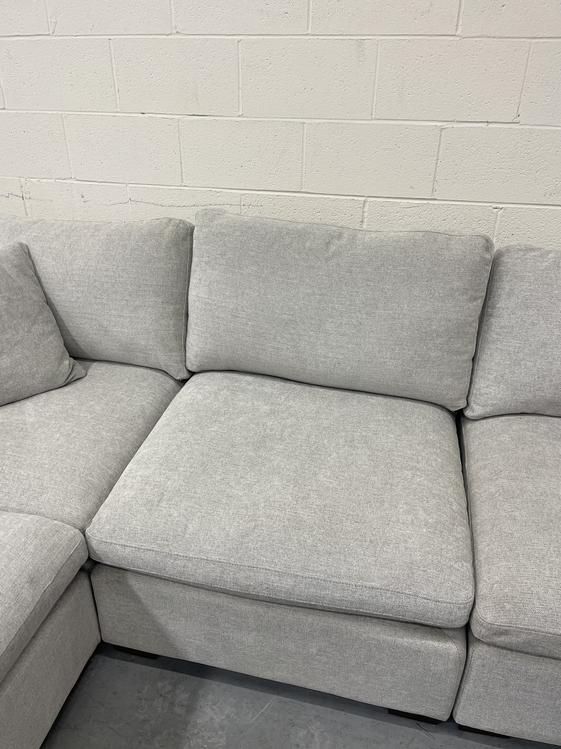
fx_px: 562
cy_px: 387
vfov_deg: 67.3
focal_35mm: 26
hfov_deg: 53.0
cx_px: 272
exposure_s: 1/60
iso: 64
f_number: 1.6
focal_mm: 5.1
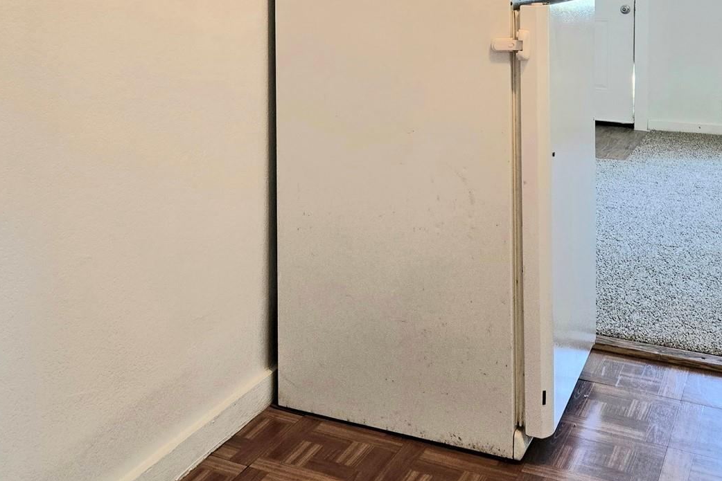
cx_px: 291
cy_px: 11
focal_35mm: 47
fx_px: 943
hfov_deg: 41.7
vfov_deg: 27.2
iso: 160
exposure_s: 1/120
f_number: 1.8
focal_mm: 5.4
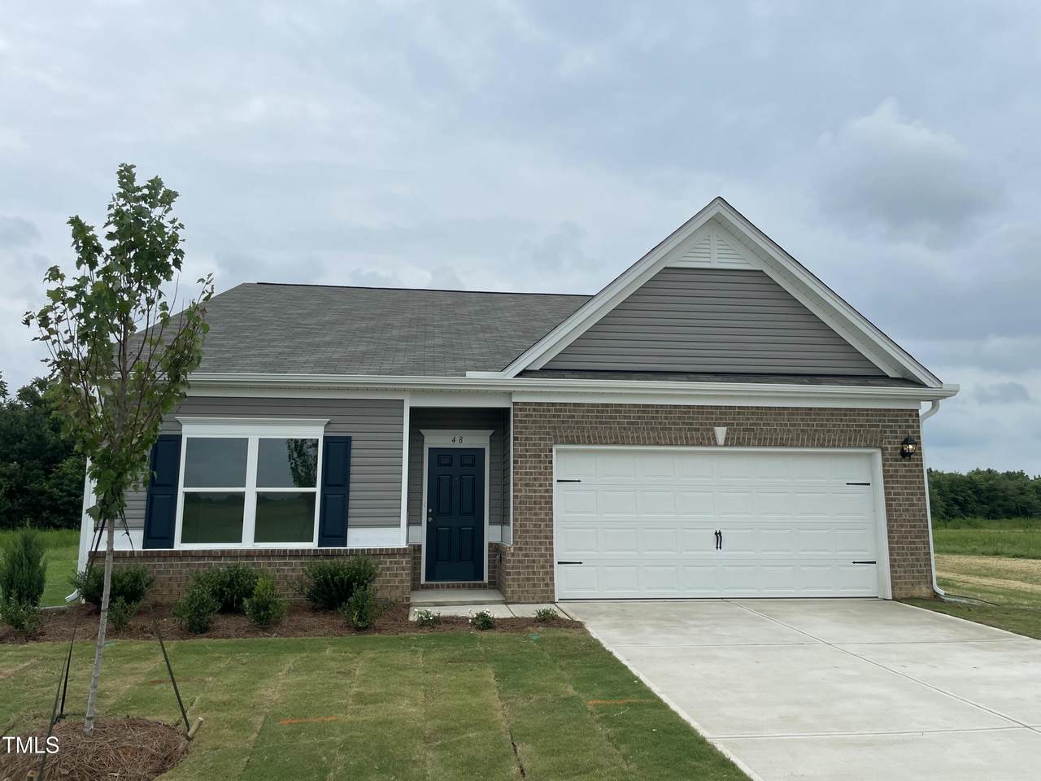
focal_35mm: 26
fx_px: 782
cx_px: 520
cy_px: 390
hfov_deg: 67.3
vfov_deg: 53.1
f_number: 1.6
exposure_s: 1/6494
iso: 32
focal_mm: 4.2
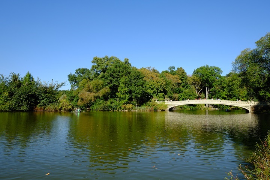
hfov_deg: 81.2
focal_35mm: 21
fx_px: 157
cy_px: 90
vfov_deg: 59.5
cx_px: 135
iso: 400
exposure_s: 1/420
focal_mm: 14
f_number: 9
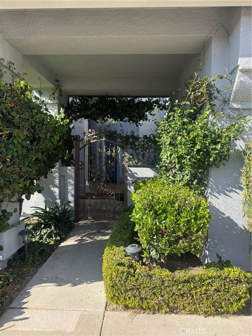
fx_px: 233
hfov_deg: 56.8
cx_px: 126
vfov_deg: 71.6
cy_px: 168
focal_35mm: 24
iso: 80
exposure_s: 1/925
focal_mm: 6.76
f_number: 1.78
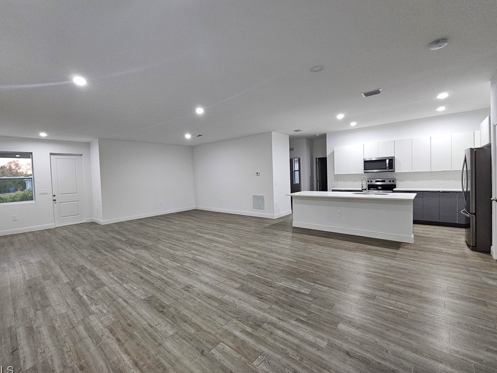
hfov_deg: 101.9
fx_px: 201
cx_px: 232
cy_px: 182
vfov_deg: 85.6
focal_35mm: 14
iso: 320
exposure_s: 1/60
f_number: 2.2
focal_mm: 2.2
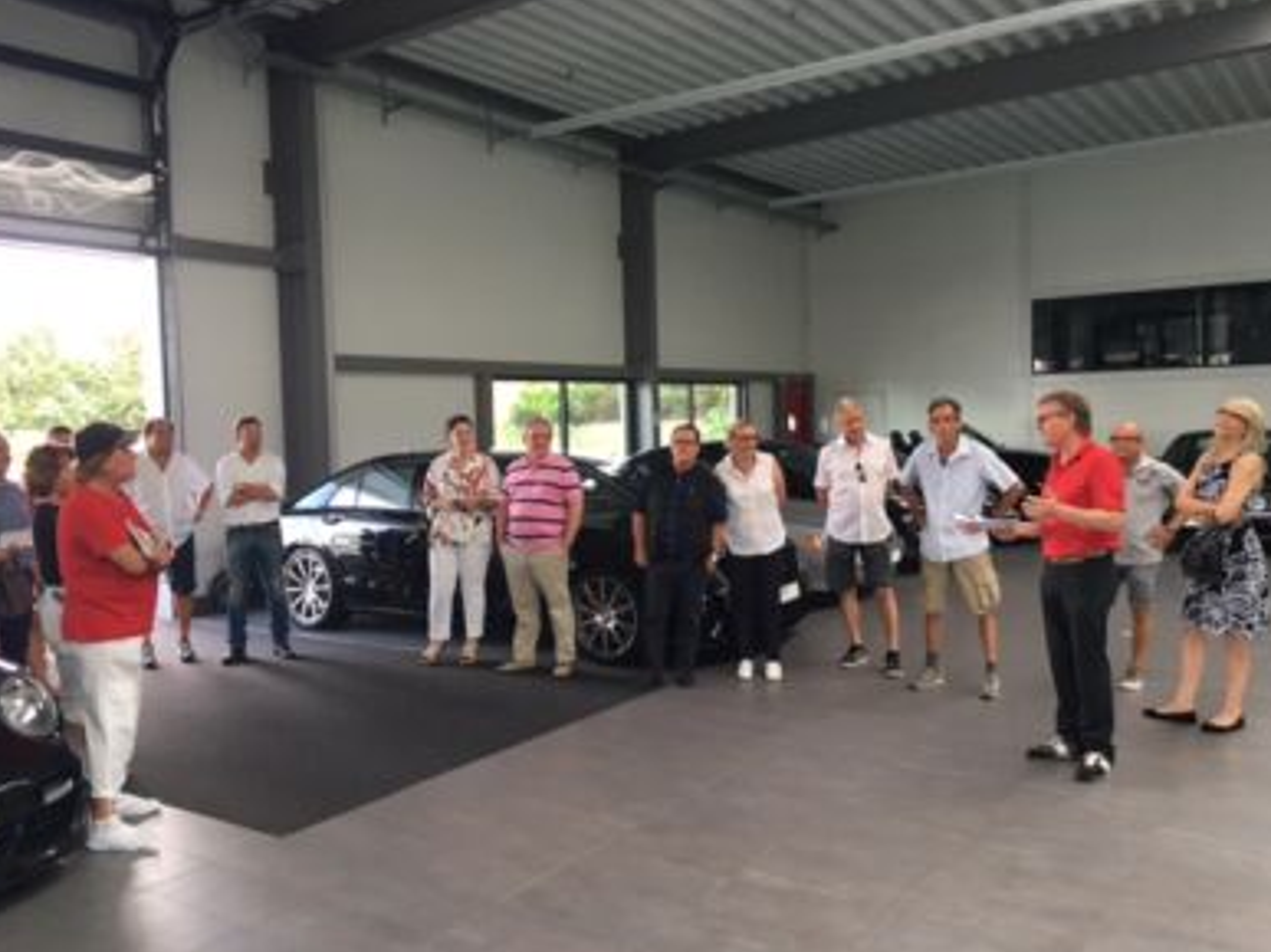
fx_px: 1101
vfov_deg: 46.8
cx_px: 637
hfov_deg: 60.0
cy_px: 476
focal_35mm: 30
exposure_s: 1/33
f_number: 2.2
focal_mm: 4.15
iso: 32
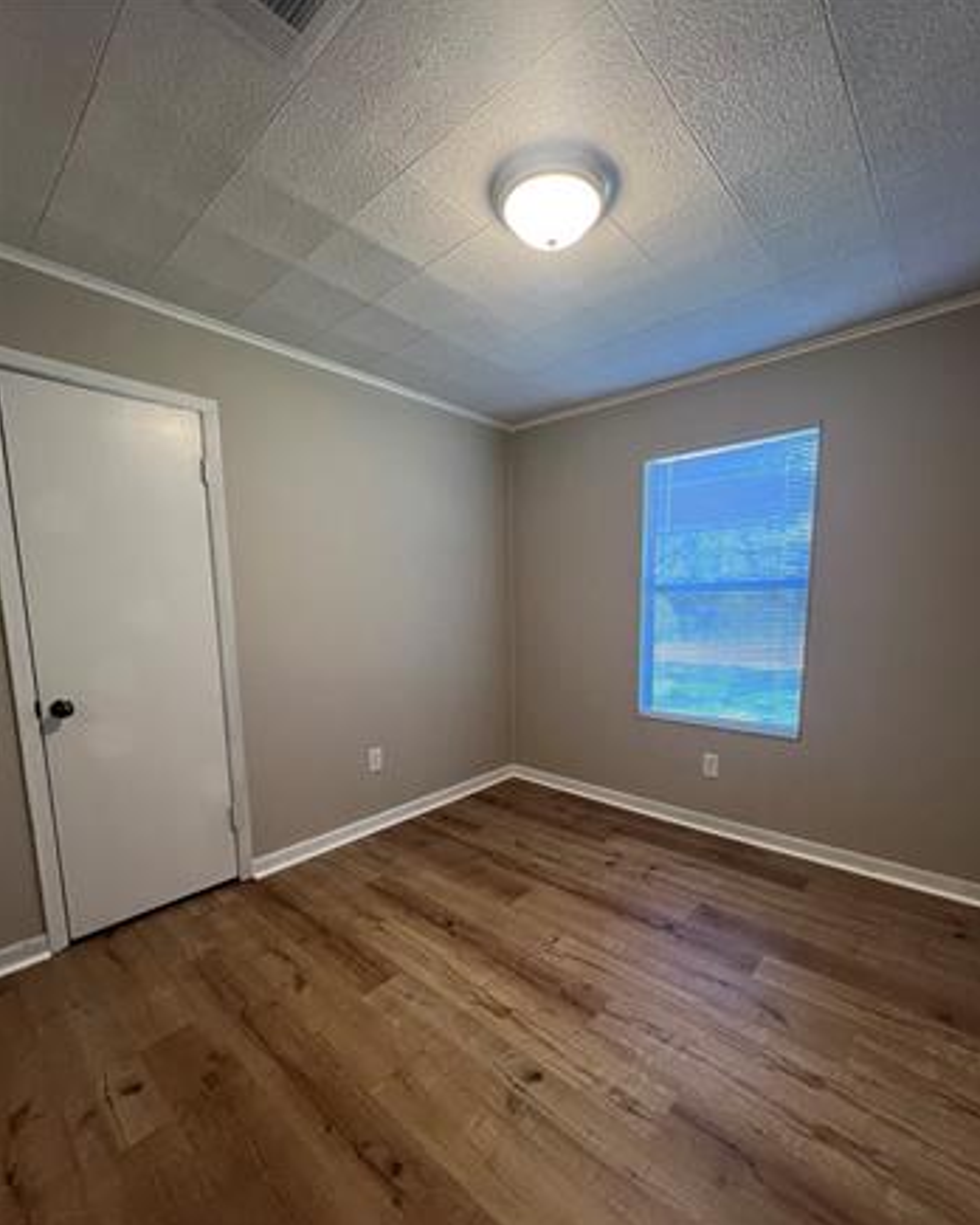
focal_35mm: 14
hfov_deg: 88.0
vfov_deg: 100.4
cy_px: 667
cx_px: 504
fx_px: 508
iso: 200
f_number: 1.8
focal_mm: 1.57
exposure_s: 1/60
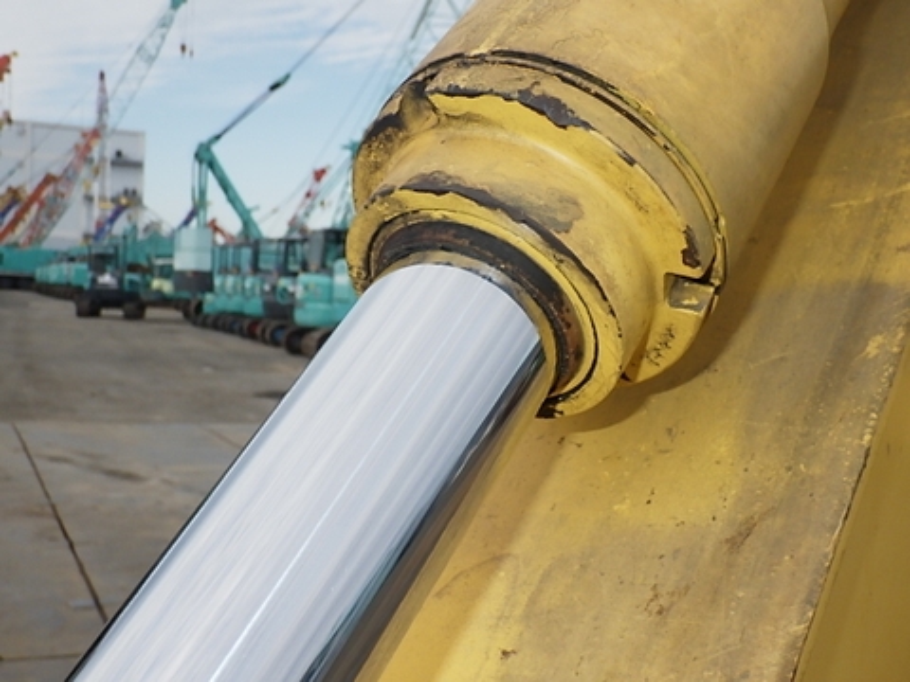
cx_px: 455
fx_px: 1104
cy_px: 341
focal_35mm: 42
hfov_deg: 44.8
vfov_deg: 34.3
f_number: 4.2
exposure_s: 1/1000
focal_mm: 7.5
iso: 250
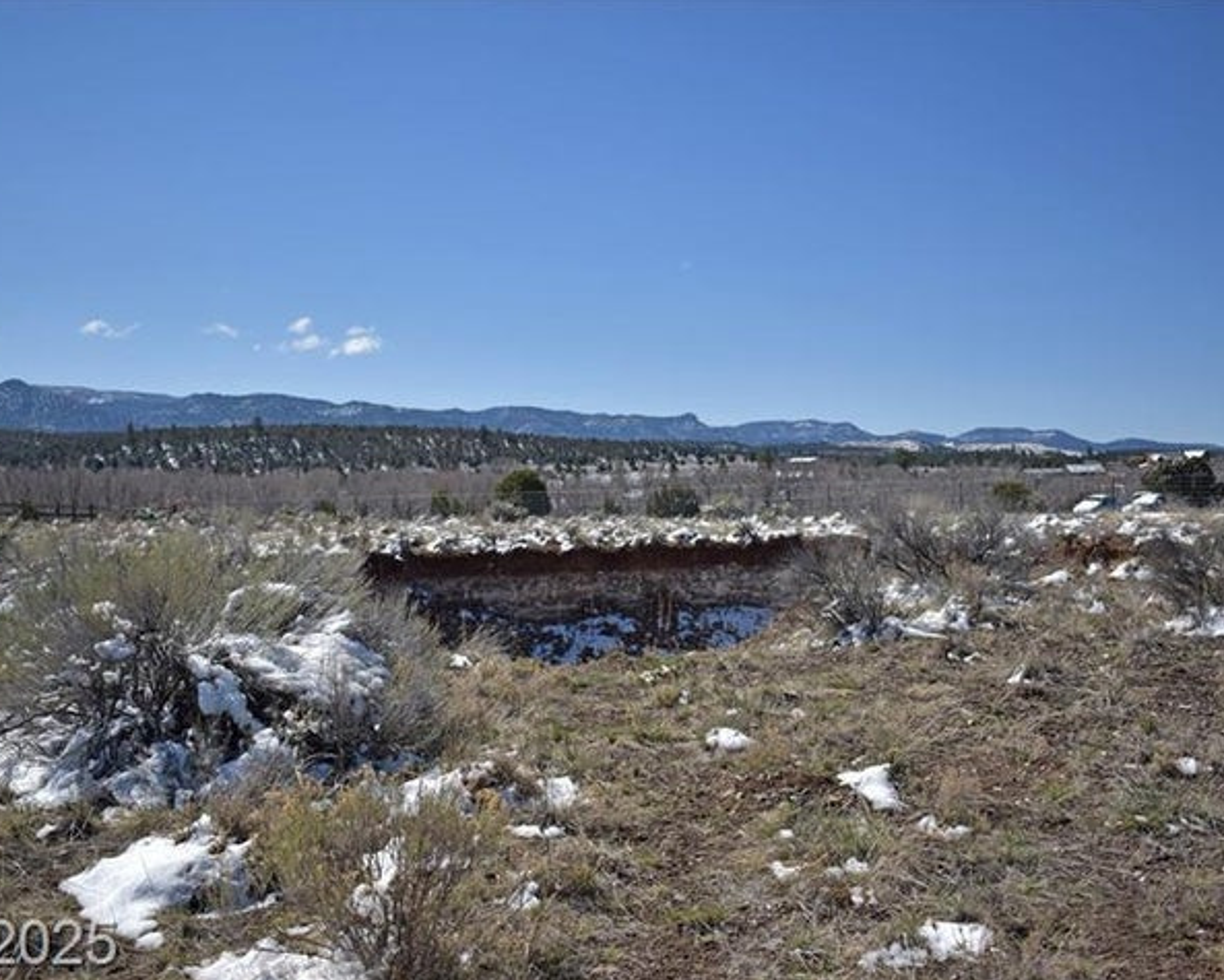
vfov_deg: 36.5
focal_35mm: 41
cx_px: 580
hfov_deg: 44.8
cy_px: 491
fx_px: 1486
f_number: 4
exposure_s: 1/1600
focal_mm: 24
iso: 100
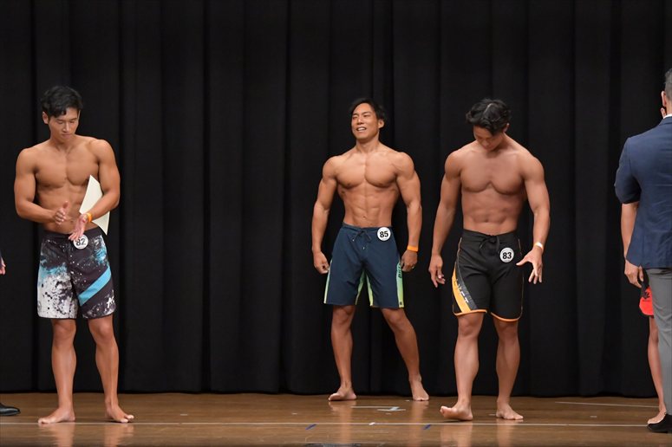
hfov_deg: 10.2
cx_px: 336
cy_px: 224
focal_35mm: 202
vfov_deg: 6.8
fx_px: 3769
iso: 6400
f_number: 5.6
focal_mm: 135
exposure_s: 1/400
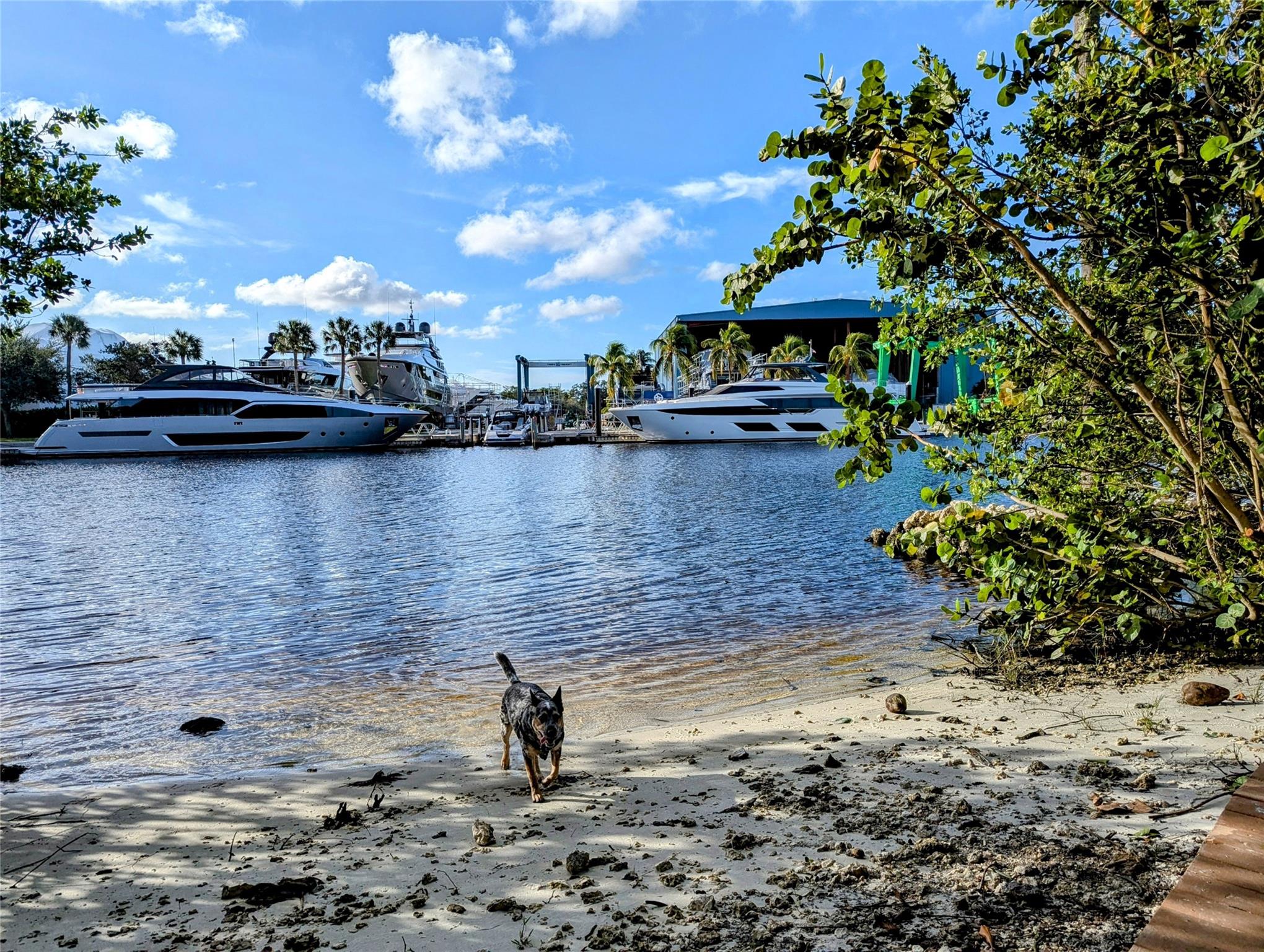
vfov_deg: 56.9
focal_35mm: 24
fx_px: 878
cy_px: 476
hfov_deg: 71.5
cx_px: 632
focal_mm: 6.81
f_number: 1.85
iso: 46
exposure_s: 1/2833
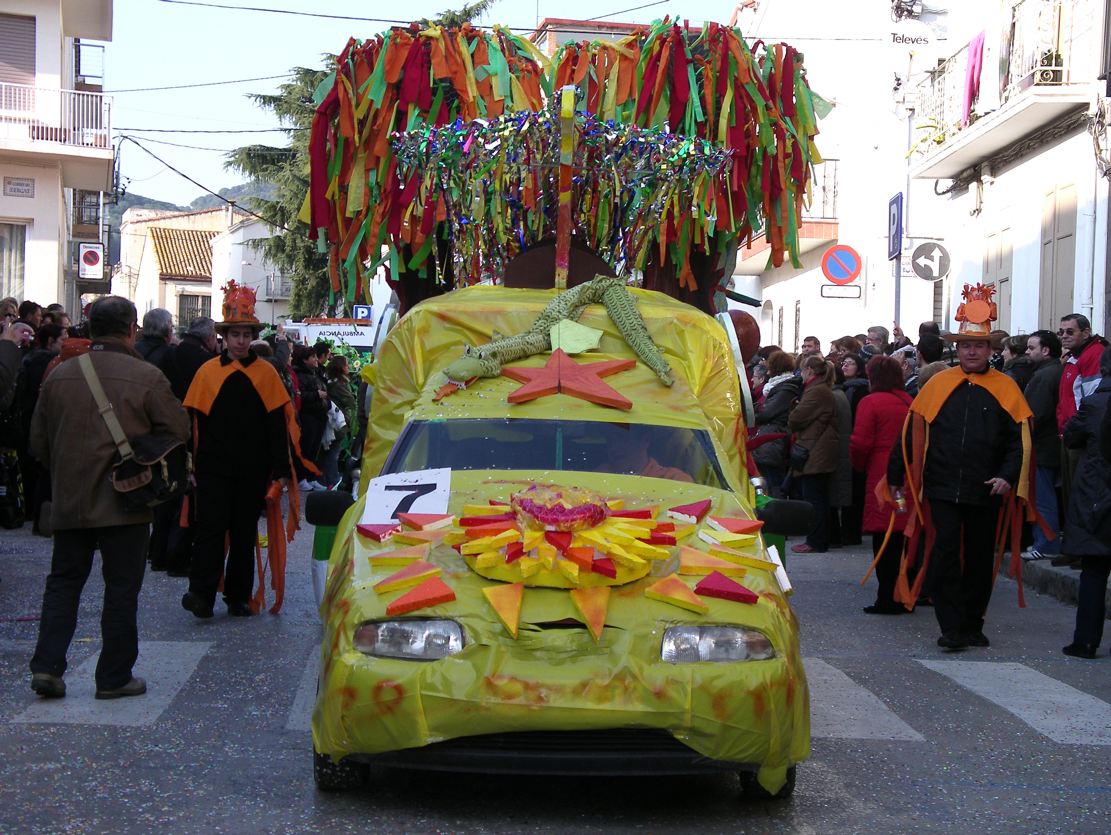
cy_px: 418
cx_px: 556
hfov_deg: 27.0
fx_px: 2312
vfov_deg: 20.5
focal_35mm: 72
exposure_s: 1/200
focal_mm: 14.9
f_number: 4.6
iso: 80
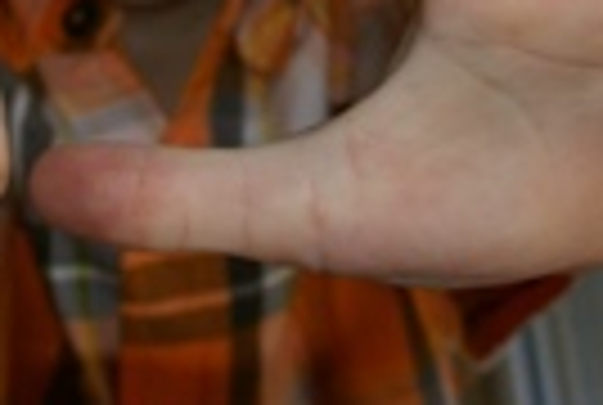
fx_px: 2350
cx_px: 189
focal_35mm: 140
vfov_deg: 9.5
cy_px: -227
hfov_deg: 14.6
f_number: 7.1
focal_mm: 28
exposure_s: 1/60
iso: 400
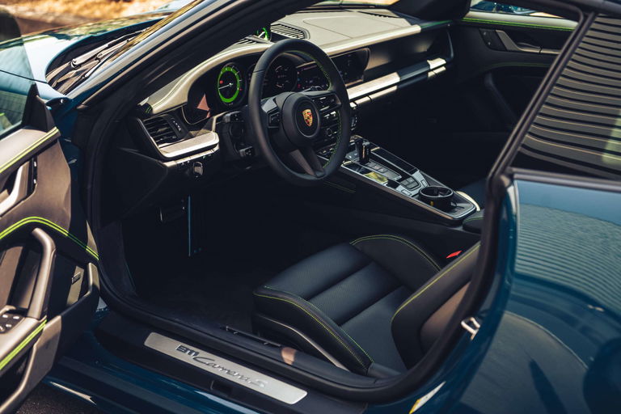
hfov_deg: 33.4
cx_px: 310
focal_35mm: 60
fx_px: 1035
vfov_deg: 22.6
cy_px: 207
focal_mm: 60
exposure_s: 1/320
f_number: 3.5
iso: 400
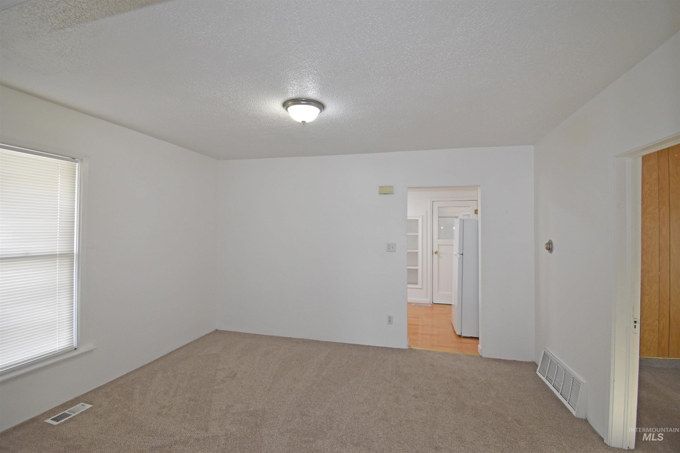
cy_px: 226
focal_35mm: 15
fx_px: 283
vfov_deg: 77.3
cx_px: 340
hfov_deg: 100.4
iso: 800
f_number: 5.6
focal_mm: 10
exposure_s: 1/125
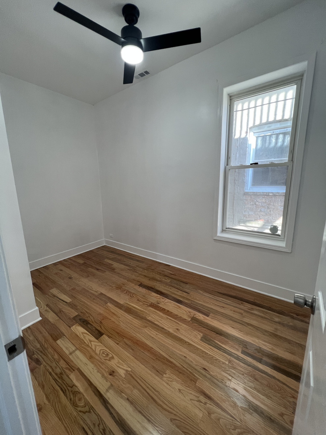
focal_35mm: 13
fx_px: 163
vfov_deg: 106.2
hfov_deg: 89.9
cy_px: 218
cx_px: 163
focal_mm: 1.57
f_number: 1.8
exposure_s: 1/120
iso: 160
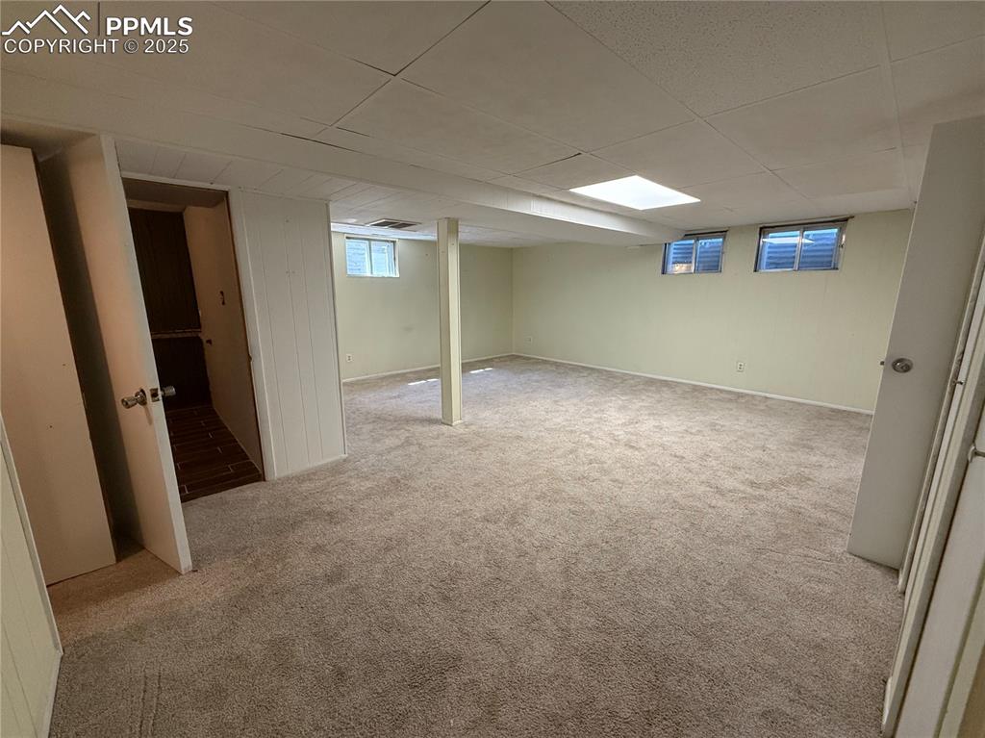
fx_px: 398
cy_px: 369
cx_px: 492
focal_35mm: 14
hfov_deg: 102.1
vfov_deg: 85.6
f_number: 2.2
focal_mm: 2.22
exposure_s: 1/120
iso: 400
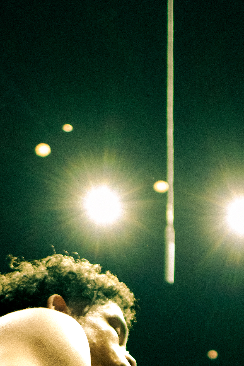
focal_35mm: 92
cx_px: 202
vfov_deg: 19.6
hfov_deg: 14.8
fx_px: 935
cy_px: 529
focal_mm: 16
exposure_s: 1/250
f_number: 1.4
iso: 640
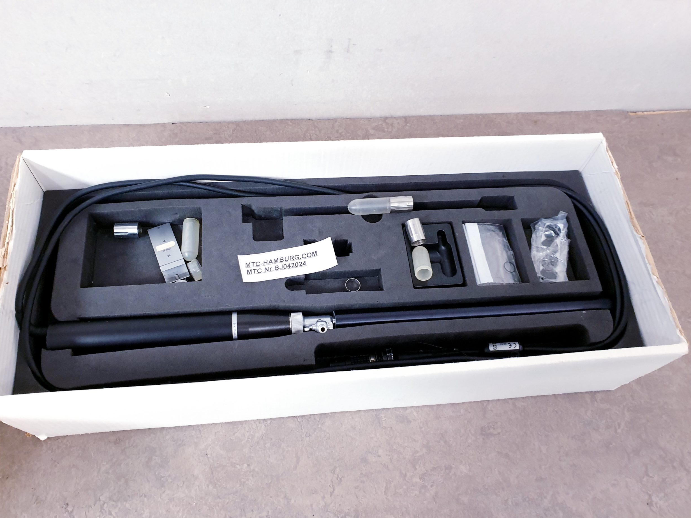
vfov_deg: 51.3
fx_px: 539
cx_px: 339
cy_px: 268
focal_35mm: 27
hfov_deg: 65.3
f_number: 2.4
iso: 320
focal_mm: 4.3
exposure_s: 1/25
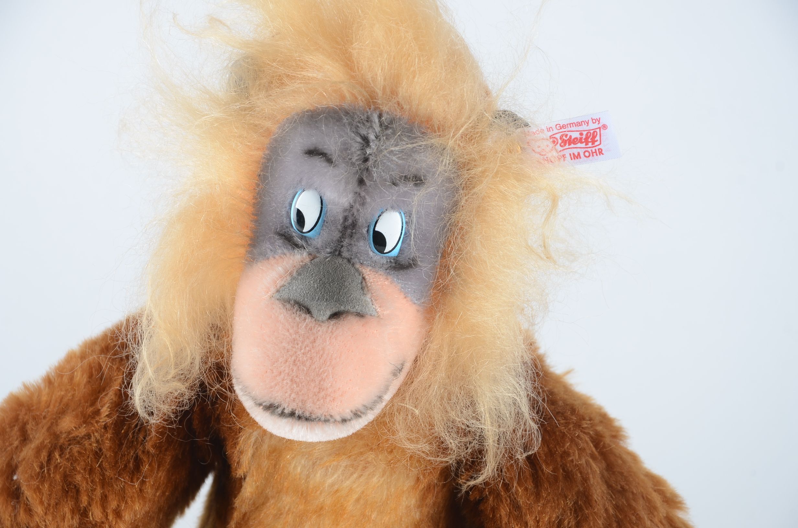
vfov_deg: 8.7
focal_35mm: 158
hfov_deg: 13.1
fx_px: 3484
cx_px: 399
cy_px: 264
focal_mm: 105
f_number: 8
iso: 125
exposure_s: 1/100
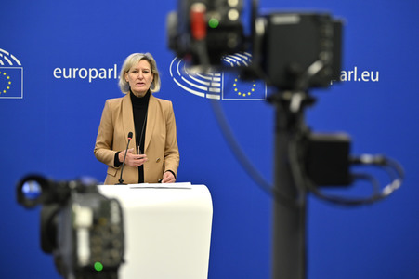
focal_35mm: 100
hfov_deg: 20.4
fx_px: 1163
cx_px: 210
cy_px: 140
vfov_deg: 13.7
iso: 1000
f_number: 2.8
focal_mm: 100
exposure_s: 1/320
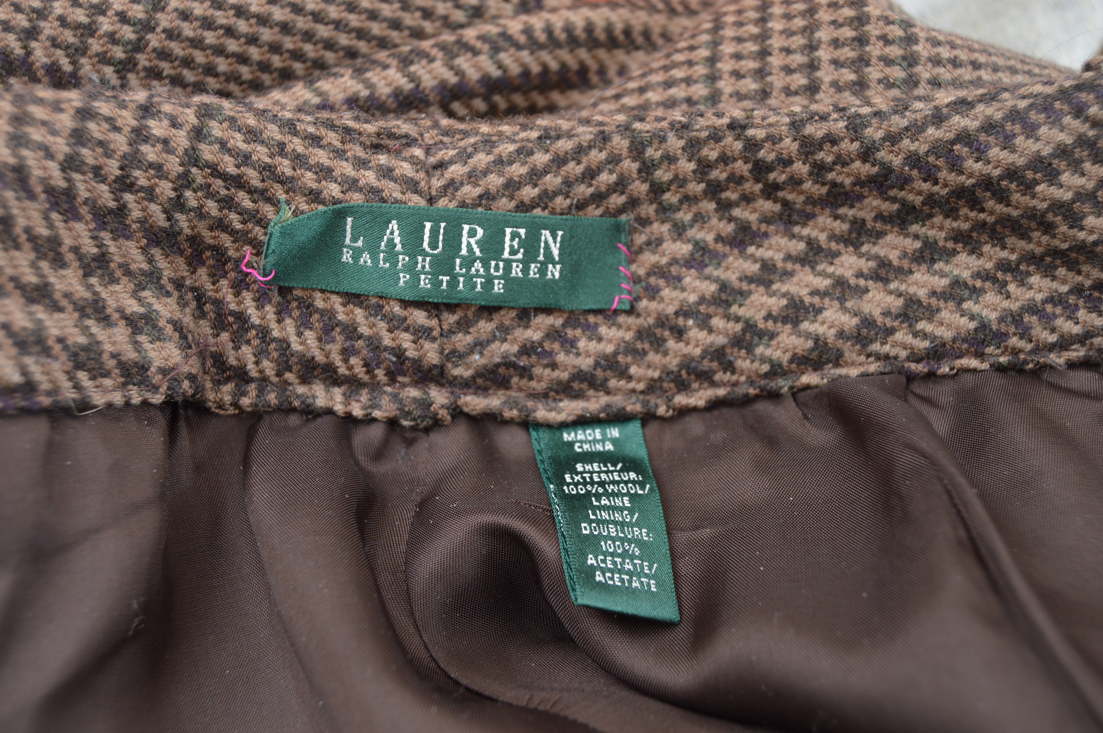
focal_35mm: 39
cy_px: 366
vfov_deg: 34.1
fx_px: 1194
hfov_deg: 49.6
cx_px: 552
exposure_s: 1/100
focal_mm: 26
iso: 200
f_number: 5
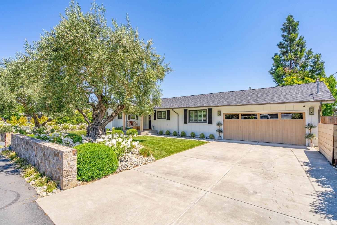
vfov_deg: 73.7
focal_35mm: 16
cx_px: 168
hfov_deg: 96.7
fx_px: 150
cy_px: 112
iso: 320
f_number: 11
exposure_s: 1/320
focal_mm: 16
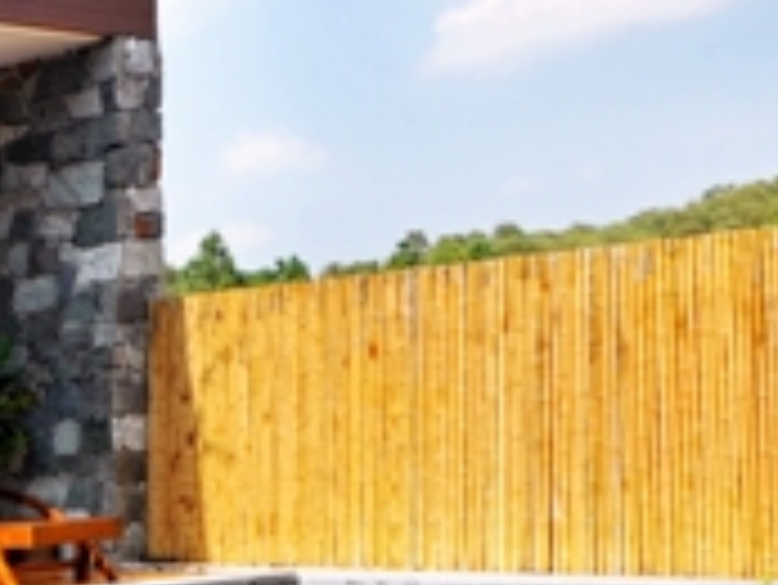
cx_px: -508
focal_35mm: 84
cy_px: 281
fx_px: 1889
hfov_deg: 19.2
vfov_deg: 17.6
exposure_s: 1/125
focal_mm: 24
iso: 250
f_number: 10
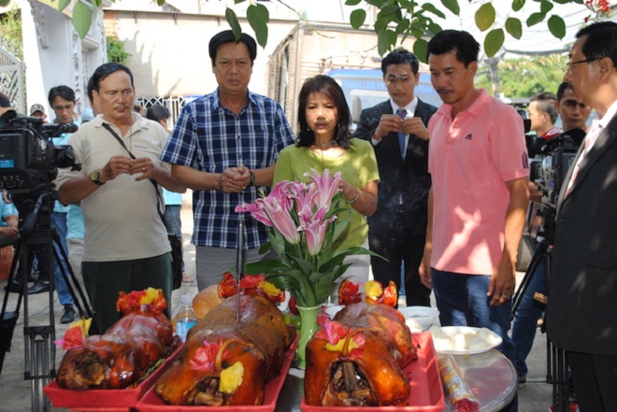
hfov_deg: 43.6
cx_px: 308
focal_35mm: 45
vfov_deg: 29.9
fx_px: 772
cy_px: 206
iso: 100
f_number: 4.5
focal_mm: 30
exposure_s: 1/125
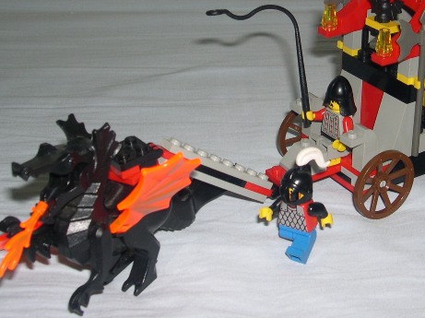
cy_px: 92
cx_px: 280
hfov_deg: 29.2
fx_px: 810
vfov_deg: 22.1
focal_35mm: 66
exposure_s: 1/30
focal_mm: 8
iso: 100
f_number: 7.6
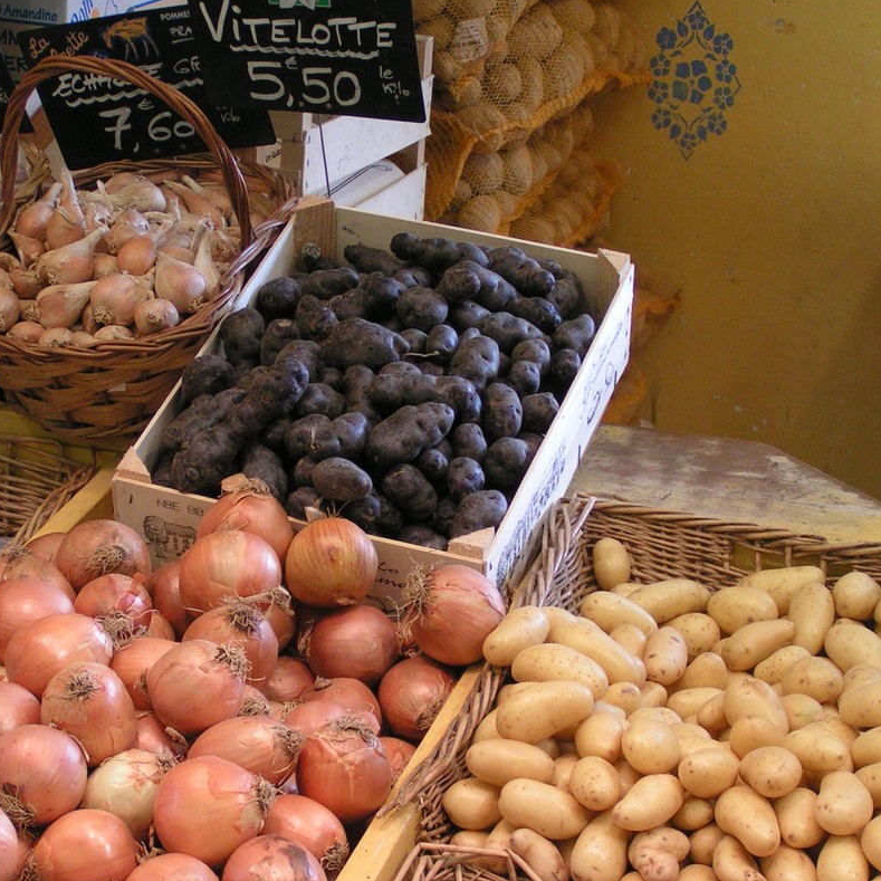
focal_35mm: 86
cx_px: 435
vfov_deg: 20.2
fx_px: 2476
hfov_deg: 20.2
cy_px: 504
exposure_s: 1/80
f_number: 3.2
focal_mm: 11
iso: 160
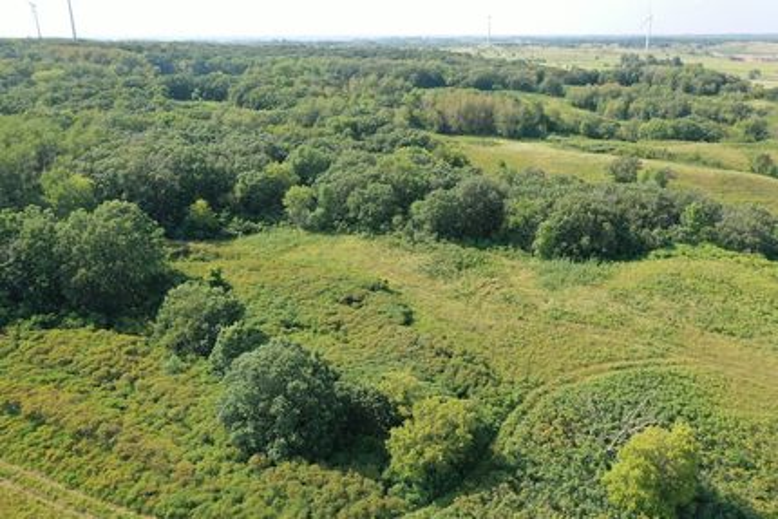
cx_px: 389
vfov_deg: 46.4
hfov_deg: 65.5
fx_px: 605
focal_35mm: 28
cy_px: 260
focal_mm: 10.26
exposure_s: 1/400
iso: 100
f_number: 4
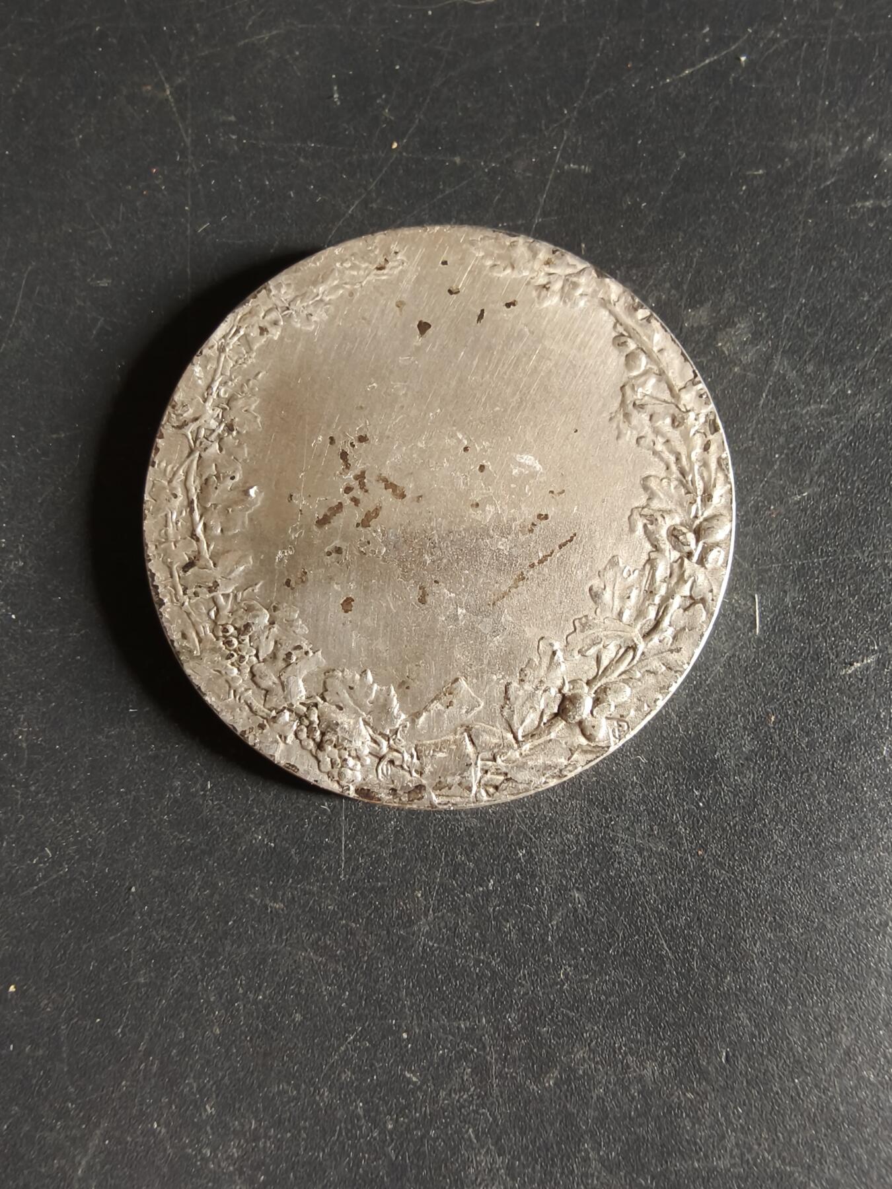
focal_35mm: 23
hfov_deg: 58.9
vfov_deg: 73.9
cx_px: 446
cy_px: 594
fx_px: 790
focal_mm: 2.32
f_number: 2
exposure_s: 1/37.4
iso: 800
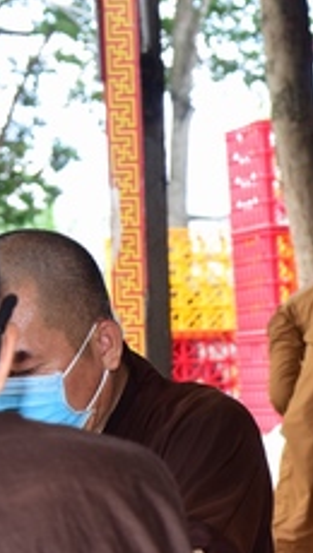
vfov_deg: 15.1
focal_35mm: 142
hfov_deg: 8.0
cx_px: 705
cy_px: 404
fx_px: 2088
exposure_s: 1/40
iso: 200
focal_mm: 48
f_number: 5.6
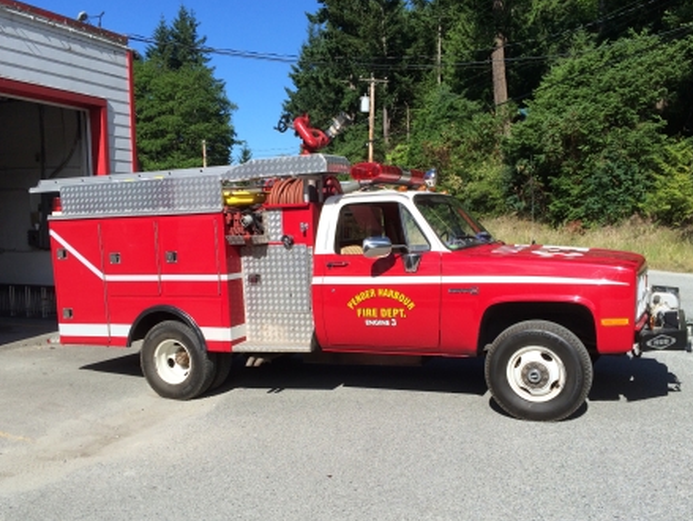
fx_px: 661
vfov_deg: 42.9
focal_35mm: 33
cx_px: 360
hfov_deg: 55.3
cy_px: 291
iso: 32
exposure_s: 1/1866
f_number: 2.2
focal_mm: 4.15
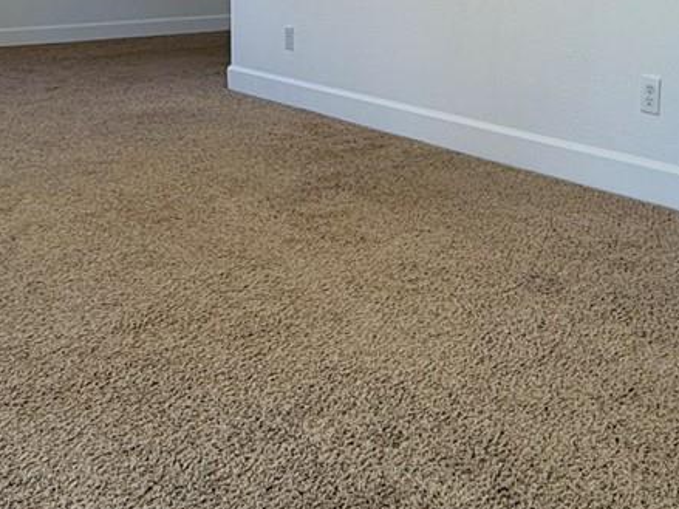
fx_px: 1000
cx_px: 368
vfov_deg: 27.0
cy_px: 0
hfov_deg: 37.5
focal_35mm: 51
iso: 80
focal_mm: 2.22
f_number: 2.2
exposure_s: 1/120
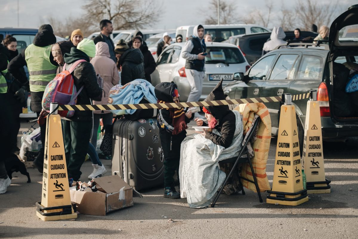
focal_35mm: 78
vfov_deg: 17.5
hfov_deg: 26.0
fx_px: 776
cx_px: 179
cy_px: 120
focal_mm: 78
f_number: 5
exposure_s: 1/320
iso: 100
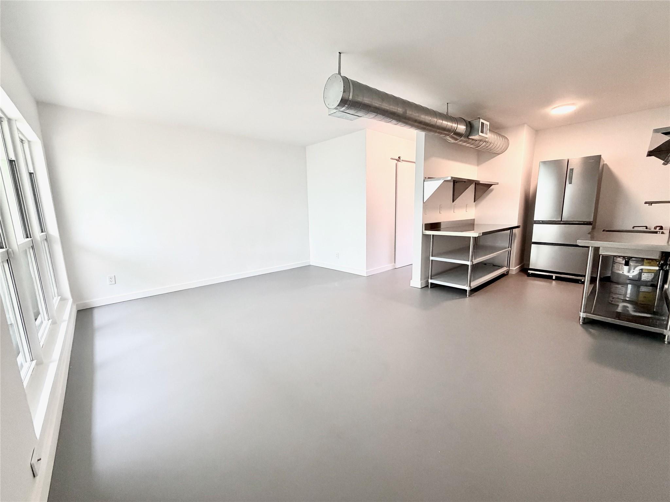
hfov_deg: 102.1
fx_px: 271
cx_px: 335
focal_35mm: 14
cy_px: 251
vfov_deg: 85.7
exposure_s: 1/120
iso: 320
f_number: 2.2
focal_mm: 2.22
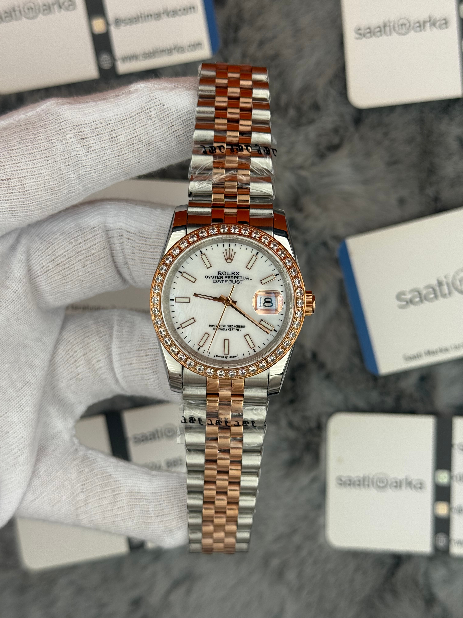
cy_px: 309
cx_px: 232
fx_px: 856
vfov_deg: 39.7
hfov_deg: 30.3
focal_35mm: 48
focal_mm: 6.76
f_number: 1.78
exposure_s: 1/1027
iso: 64
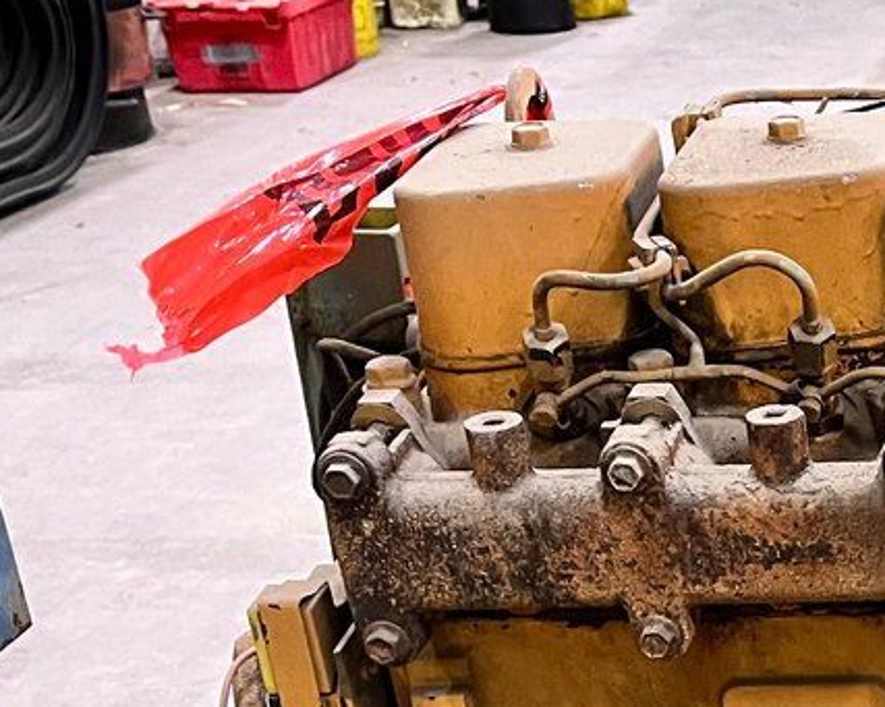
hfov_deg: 19.3
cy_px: 932
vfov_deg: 16.1
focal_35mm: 90
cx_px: 1218
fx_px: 2356
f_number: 1.6
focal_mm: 5.1
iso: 500
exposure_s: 1/60
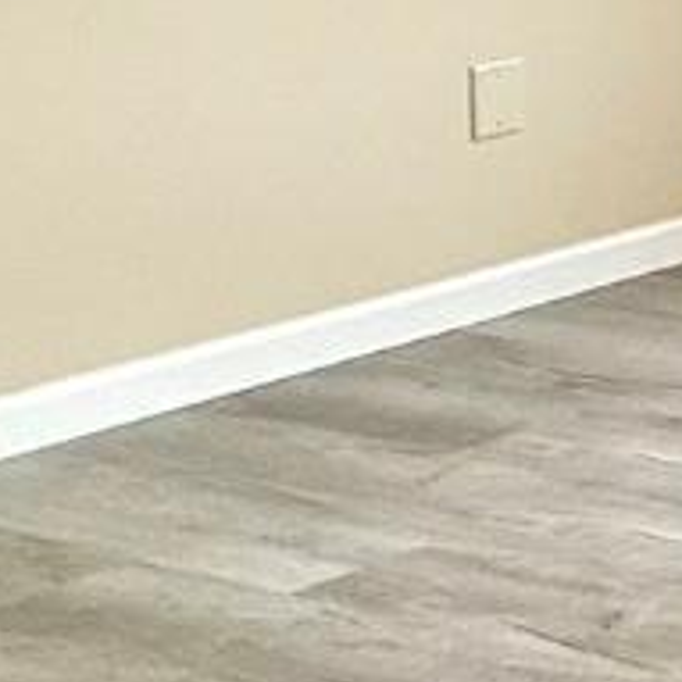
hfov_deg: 10.7
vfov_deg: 16.4
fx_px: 2162
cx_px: 2146
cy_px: -337
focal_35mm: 97
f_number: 2.2
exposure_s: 1/102
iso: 80
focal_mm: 2.22
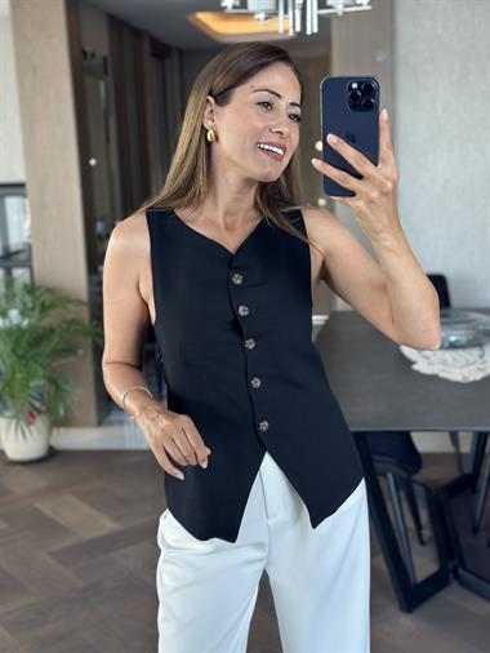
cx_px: 245
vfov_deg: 39.6
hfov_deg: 30.3
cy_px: 326
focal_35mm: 48
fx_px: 905
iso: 160
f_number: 1.78
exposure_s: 1/60
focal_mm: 6.86
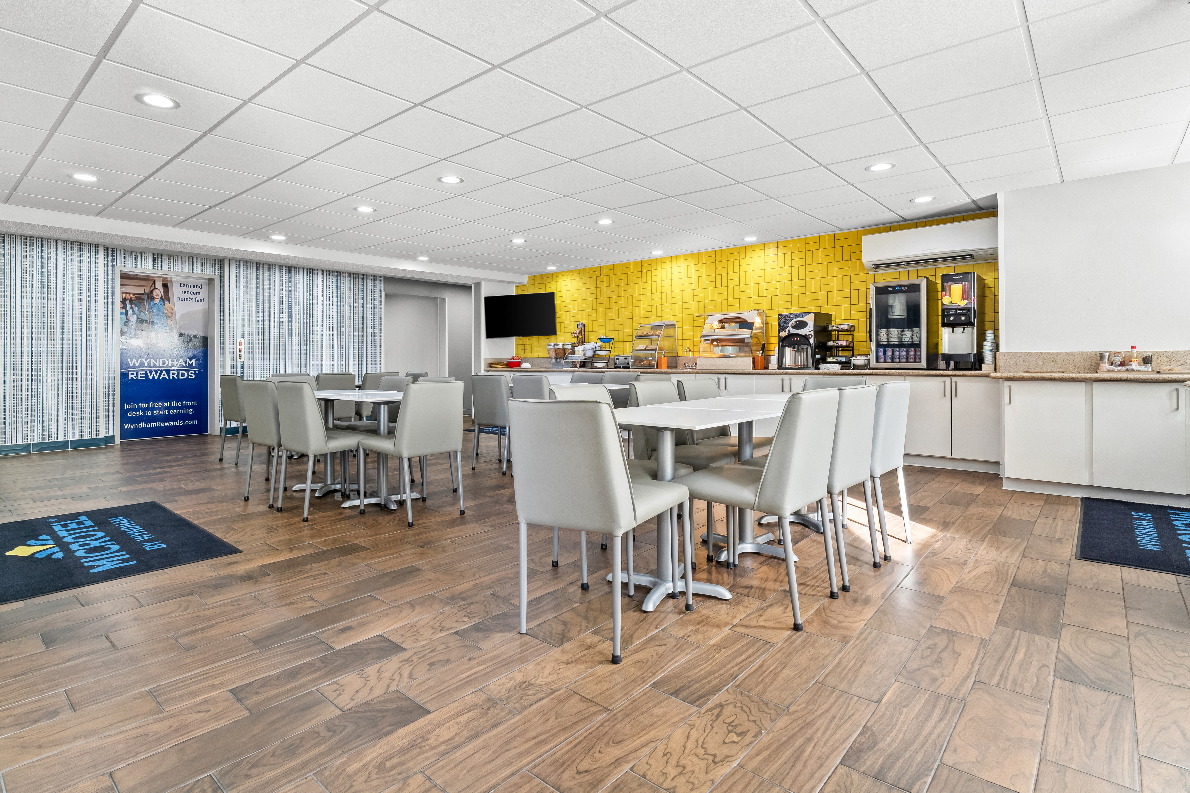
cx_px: 595
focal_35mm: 17
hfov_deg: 94.0
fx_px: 555
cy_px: 396
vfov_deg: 71.1
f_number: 7.1
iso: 250
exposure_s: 1/4
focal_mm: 11.2
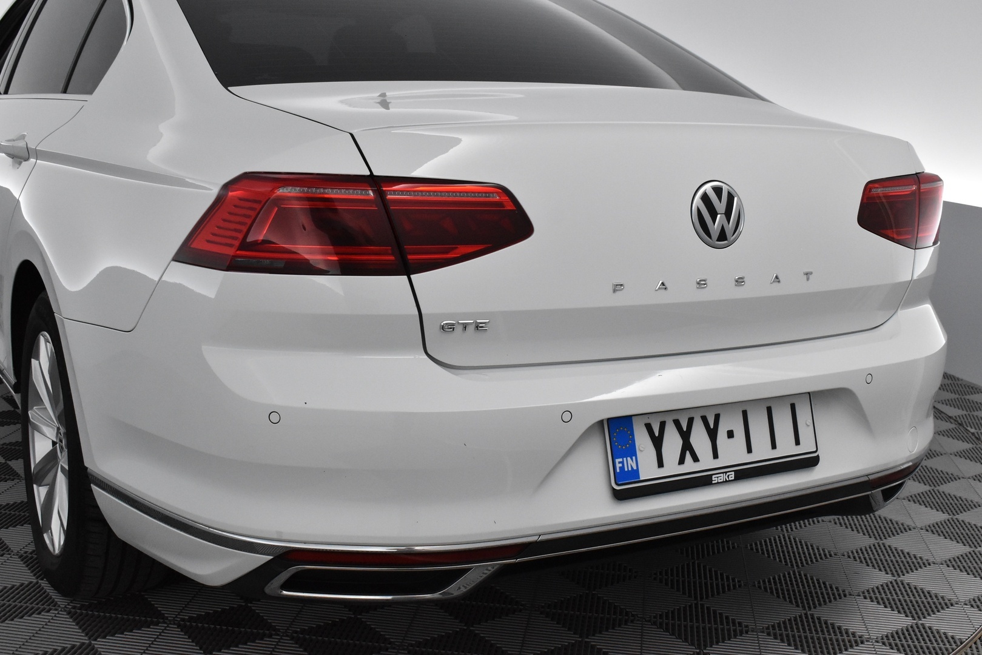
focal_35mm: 44
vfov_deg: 30.9
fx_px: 1187
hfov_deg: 45.0
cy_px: 328
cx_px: 491
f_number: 7.1
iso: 3200
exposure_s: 1/200
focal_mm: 29
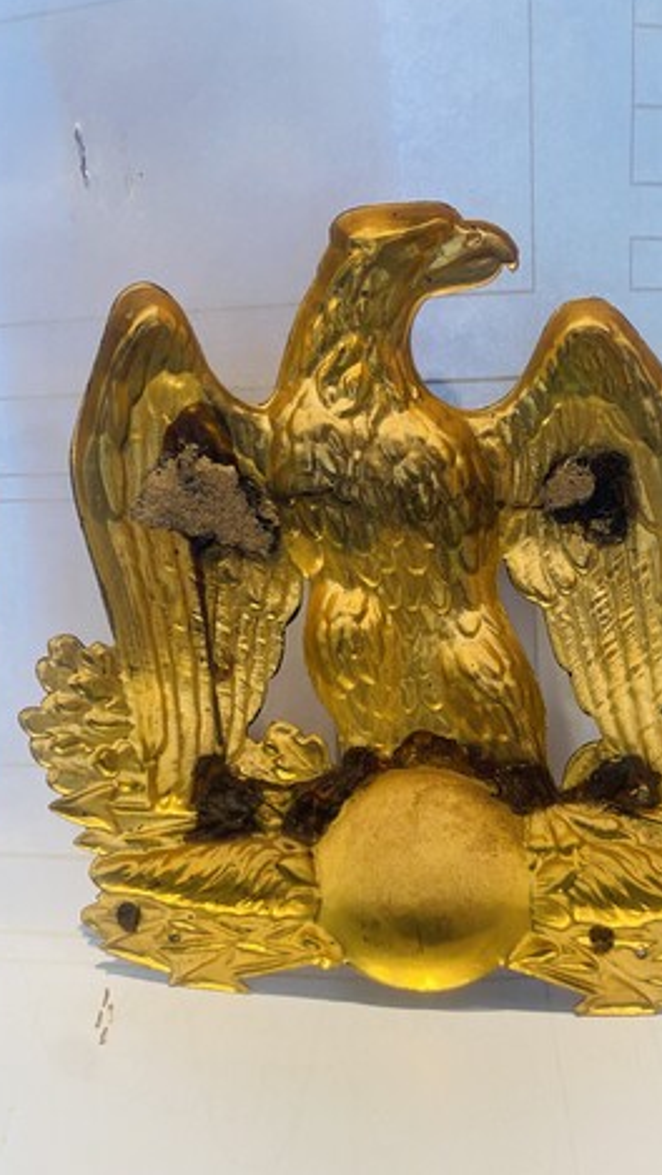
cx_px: 419
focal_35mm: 29
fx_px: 904
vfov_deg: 66.1
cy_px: 584
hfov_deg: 39.9
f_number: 1.8
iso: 125
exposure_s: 1/50
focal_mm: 4.25
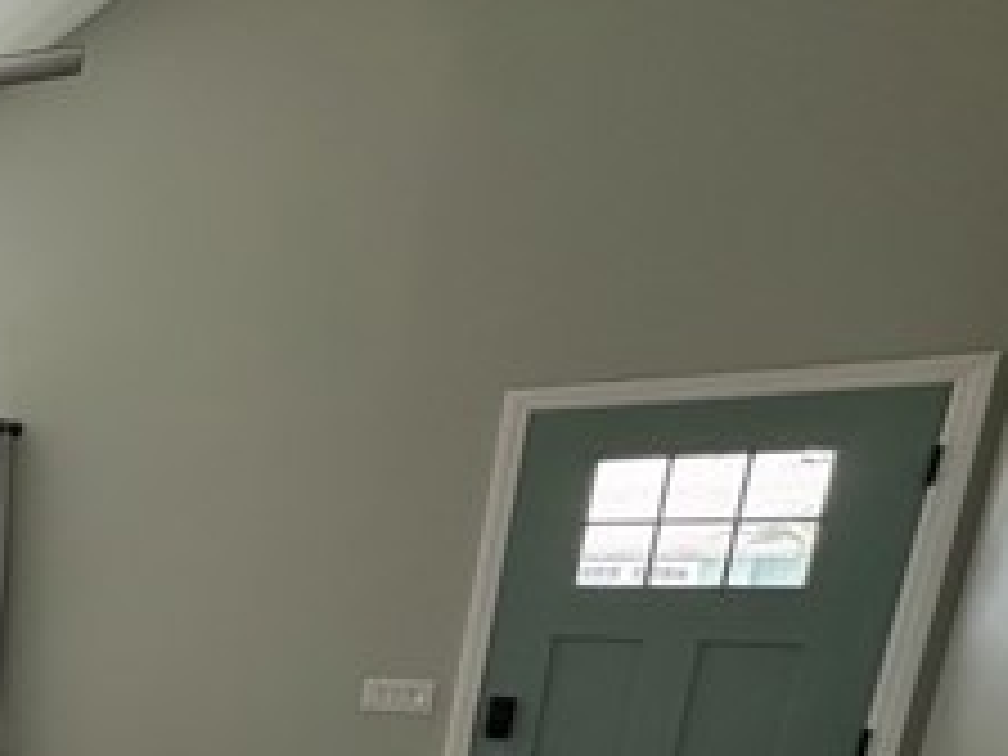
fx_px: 1165
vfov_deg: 31.9
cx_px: -400
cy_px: 828
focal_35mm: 40
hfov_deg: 31.4
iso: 50
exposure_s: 1/120
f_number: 2.2
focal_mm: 2.22
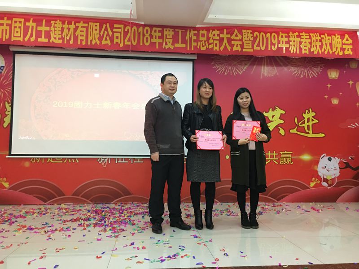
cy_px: 134
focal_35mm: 29
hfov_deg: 61.7
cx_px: 180
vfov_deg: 48.2
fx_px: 301
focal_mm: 4.15
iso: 100
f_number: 2.2
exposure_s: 1/8
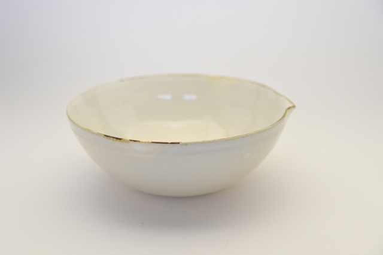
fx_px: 659
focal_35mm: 62
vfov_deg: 21.9
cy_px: 128
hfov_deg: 32.4
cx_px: 192
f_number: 4
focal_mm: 62
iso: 1250
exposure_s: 1/250
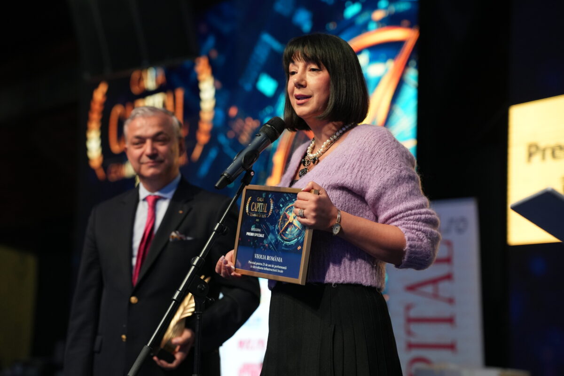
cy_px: 188
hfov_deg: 22.6
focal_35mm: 90
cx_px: 282
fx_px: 1410
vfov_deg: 15.2
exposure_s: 1/200
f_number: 3.5
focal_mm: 90
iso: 3200
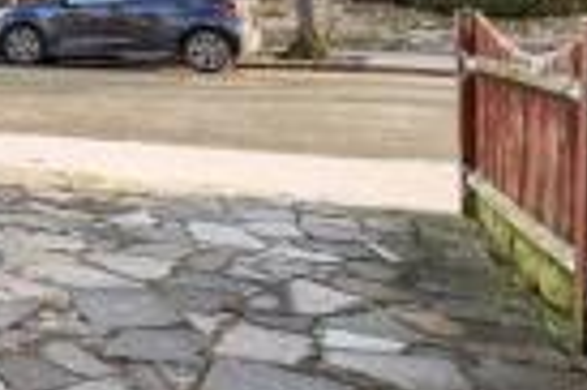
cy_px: 11
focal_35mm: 52
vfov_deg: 24.8
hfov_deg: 28.4
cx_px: -244
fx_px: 847
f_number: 8
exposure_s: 1/50
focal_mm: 10
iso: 160
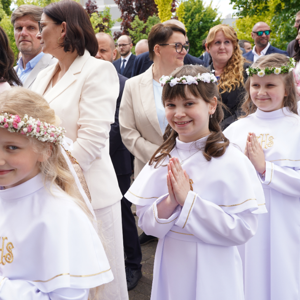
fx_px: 431
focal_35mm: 44
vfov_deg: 38.3
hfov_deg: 38.1
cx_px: 115
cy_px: 153
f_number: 7.1
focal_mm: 29
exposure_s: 1/160
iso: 160
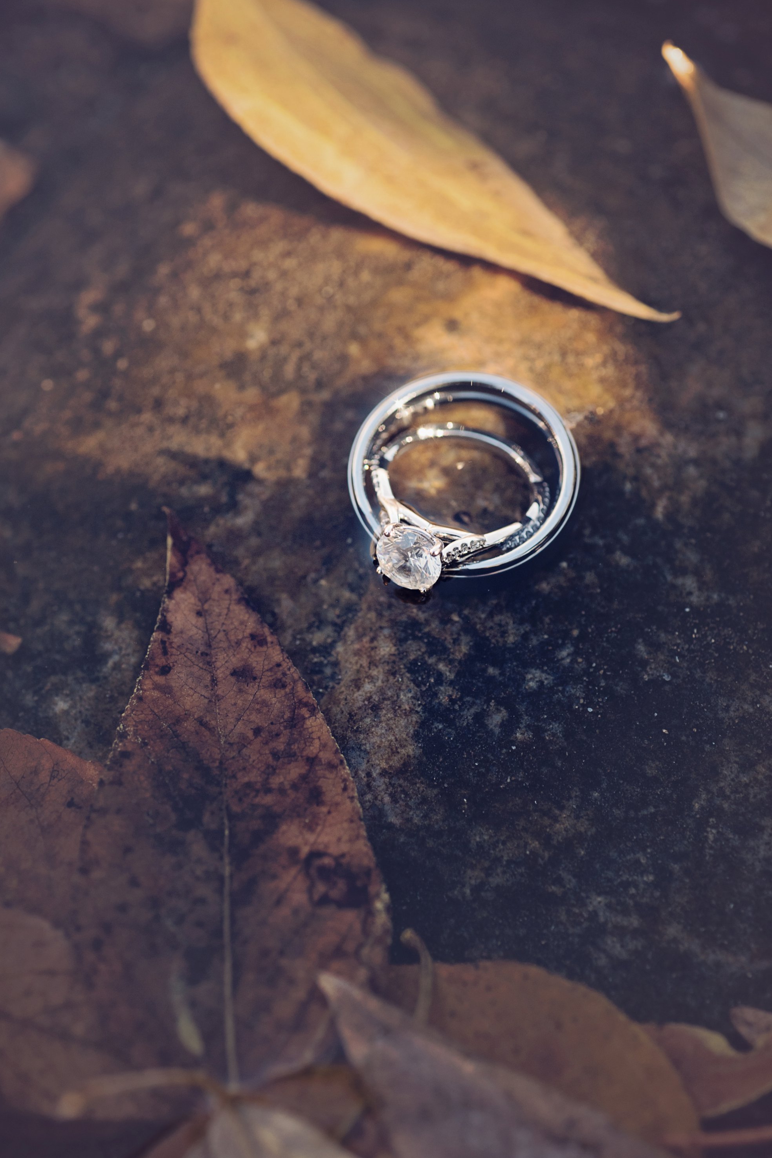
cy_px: 581
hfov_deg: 22.3
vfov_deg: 32.9
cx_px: 386
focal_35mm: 61
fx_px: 1962
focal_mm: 60
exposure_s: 1/200
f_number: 5.6
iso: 640
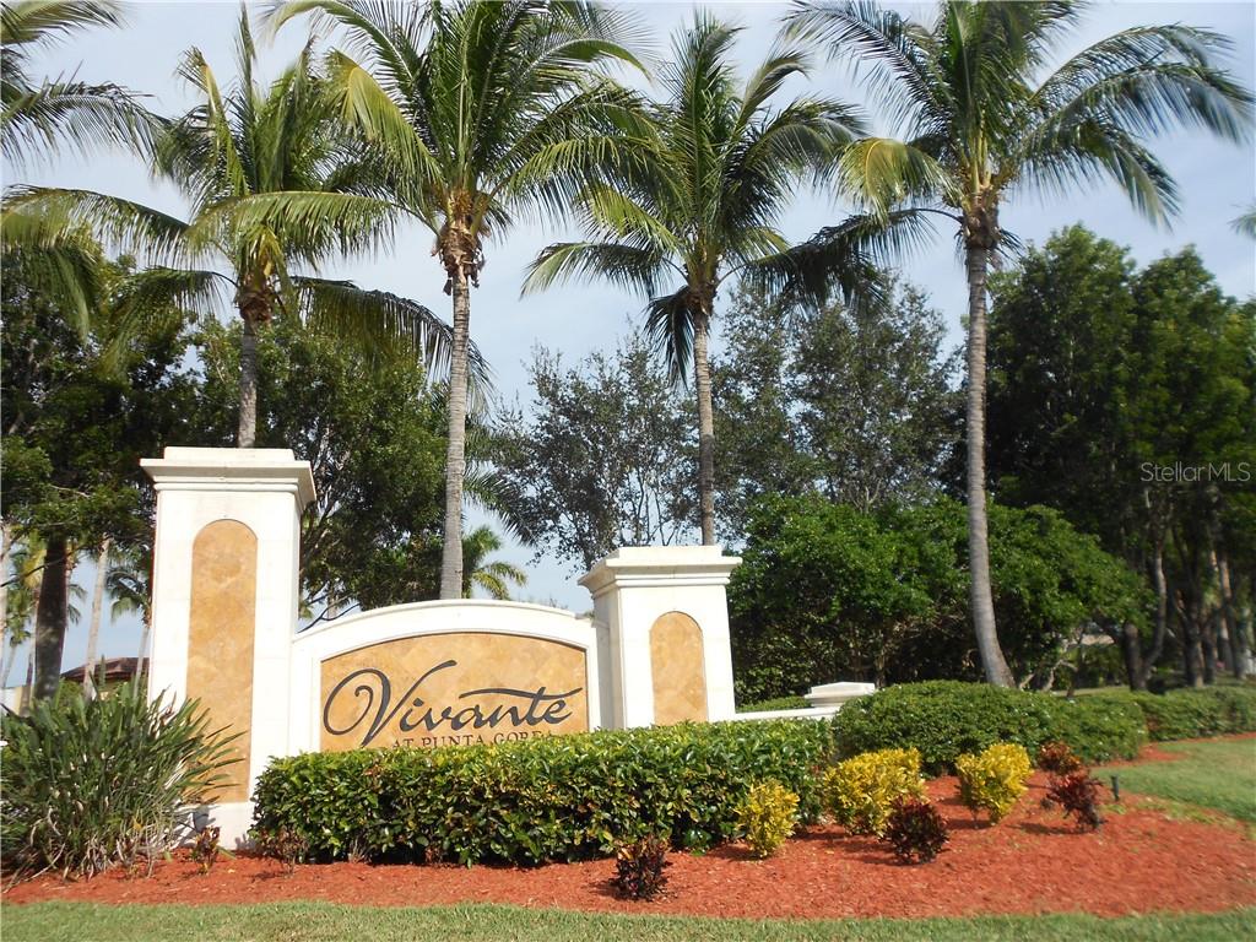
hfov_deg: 67.3
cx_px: 628
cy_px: 471
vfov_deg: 53.1
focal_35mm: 26
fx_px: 943
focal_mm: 4.6
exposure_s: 1/1000
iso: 80
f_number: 3.2
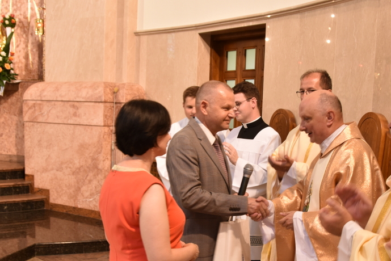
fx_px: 511
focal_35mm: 47
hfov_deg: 41.4
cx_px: 259
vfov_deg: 28.3
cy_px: 190
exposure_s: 1/30
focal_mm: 18
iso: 400
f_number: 3.5
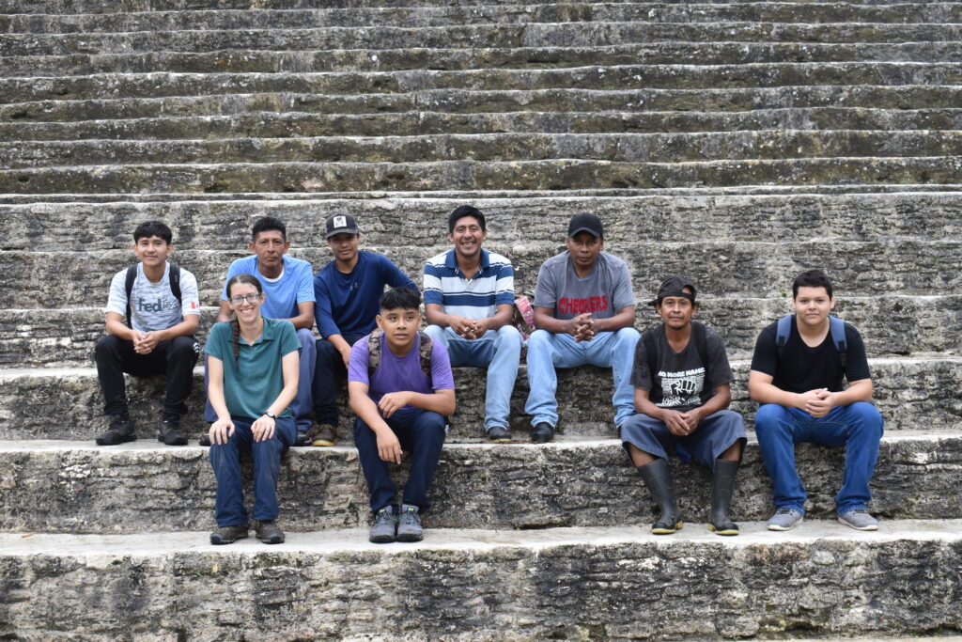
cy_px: 321
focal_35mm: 51
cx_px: 481
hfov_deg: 38.9
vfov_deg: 26.5
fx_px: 1363
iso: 400
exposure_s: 1/160
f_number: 6.3
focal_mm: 34
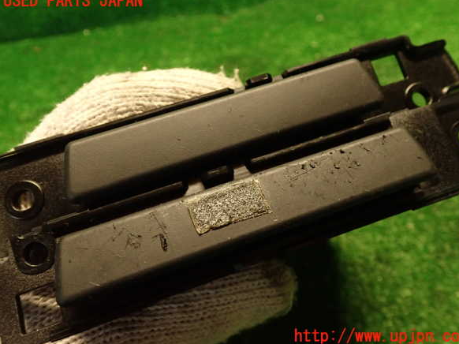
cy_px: 169
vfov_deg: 42.9
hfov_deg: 55.4
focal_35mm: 33
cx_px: 236
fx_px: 437
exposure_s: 1/30
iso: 500
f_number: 2.4
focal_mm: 5.79
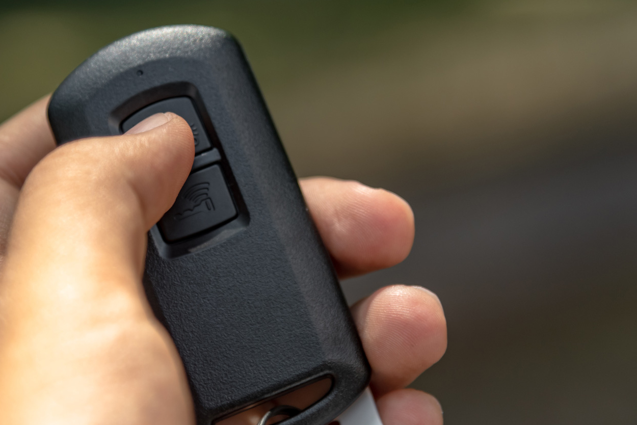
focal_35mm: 192
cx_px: 283
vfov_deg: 7.2
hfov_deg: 10.7
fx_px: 3398
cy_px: 136
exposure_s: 1/320
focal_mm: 120
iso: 400
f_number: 4
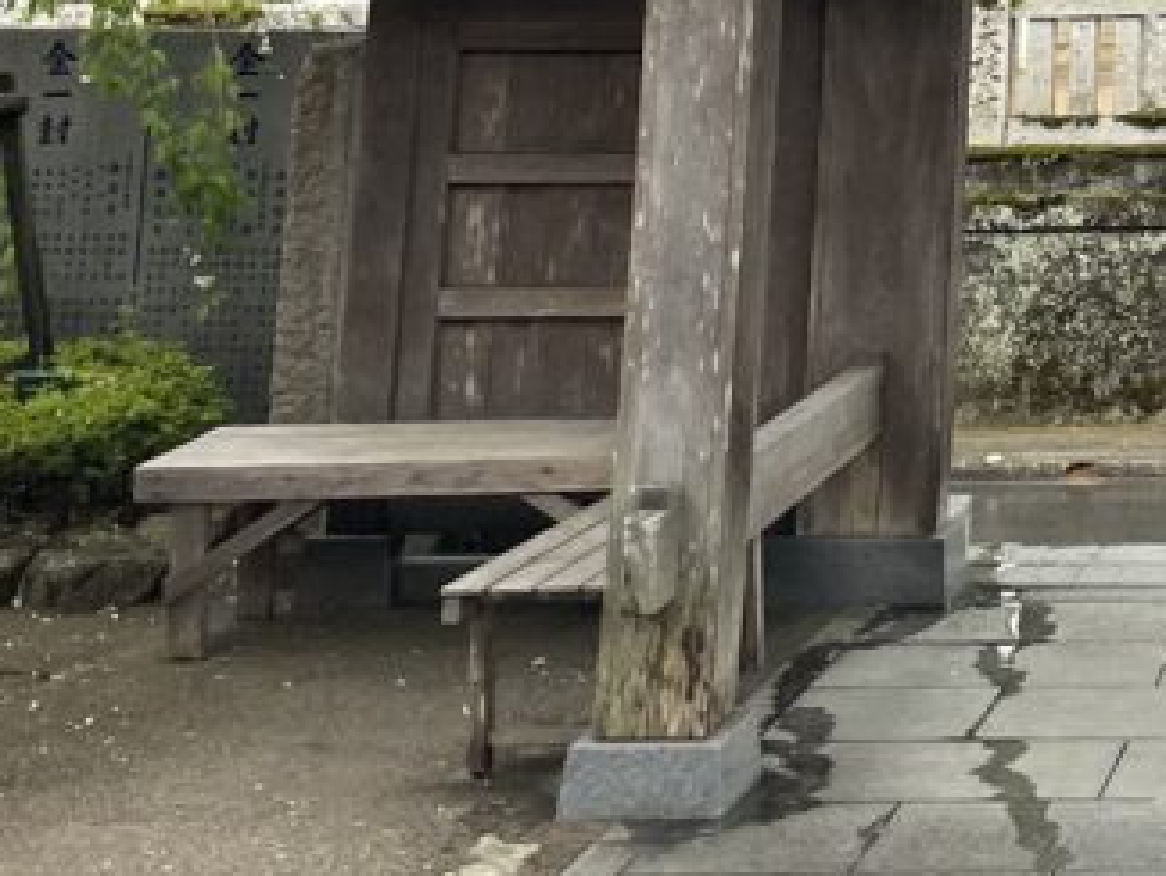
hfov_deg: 21.5
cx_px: 1525
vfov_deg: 16.4
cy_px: -438
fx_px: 2763
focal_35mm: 82
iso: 125
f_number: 1.6
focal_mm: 4.2
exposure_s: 1/62
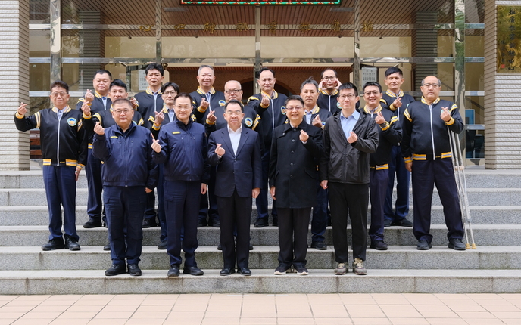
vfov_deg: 23.1
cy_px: 152
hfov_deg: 36.3
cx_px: 263
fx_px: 795
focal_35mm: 56
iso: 800
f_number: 5.6
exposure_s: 1/85
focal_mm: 35.8
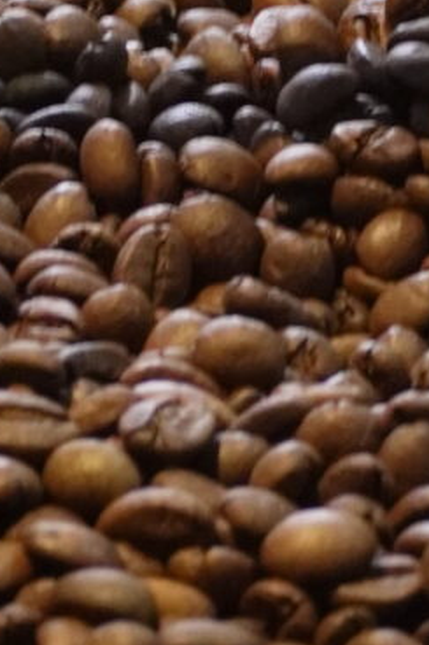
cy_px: 426
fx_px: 5787
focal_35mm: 323
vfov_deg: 6.4
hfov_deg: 4.1
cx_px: 1244
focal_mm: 31
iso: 1600
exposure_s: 1/50
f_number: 5
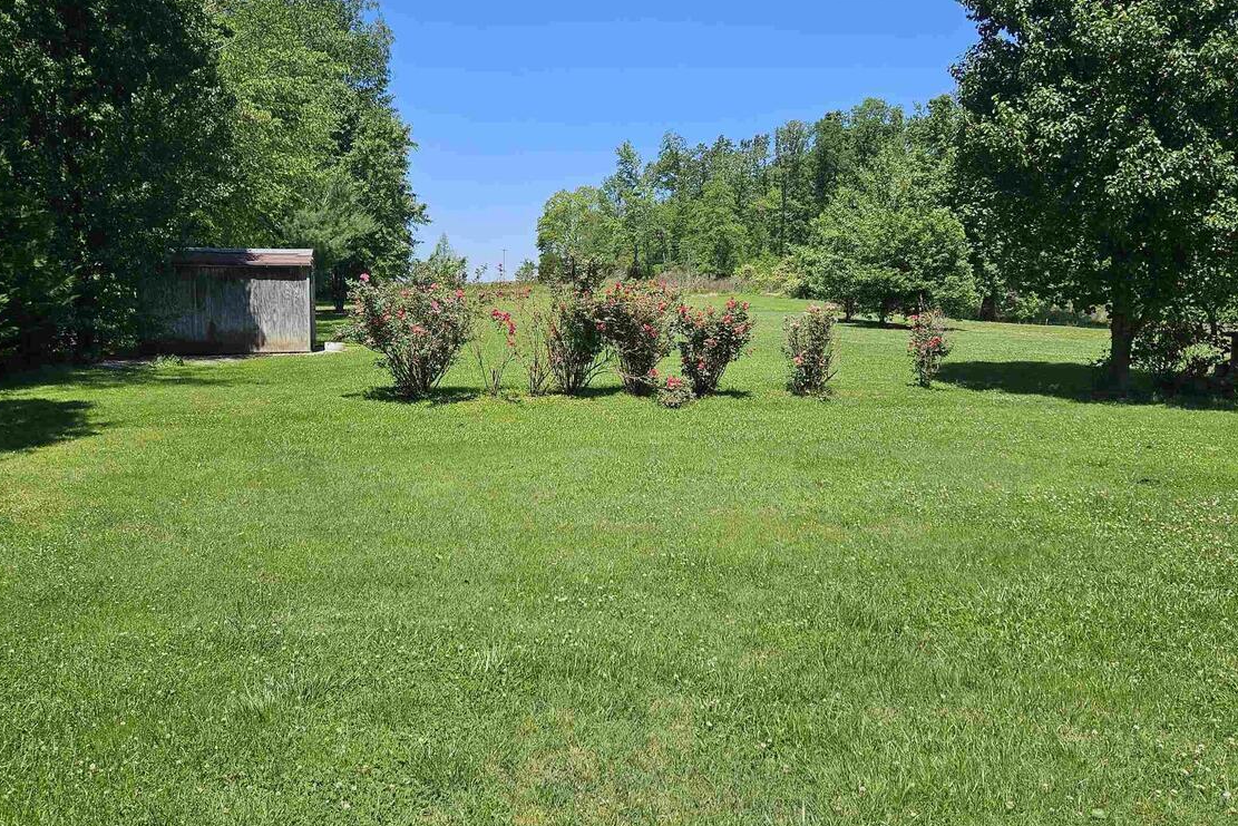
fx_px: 1066
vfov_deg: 42.3
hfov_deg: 60.2
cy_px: 365
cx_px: 574
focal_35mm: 31
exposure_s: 1/1884
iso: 25
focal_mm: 5.4
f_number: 1.8
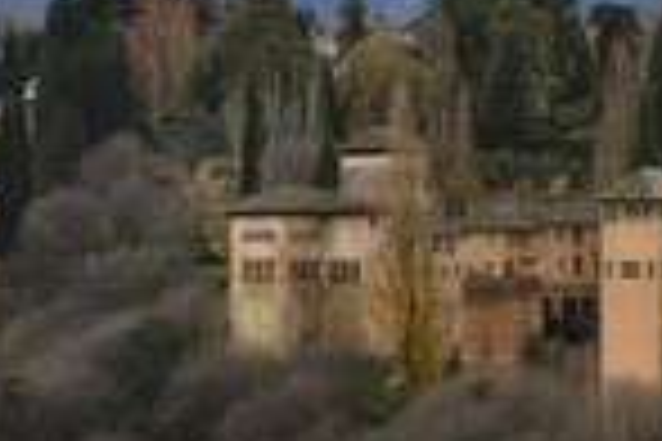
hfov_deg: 6.5
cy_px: 18
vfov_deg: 4.3
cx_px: 522
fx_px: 5866
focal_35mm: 319
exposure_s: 1/160
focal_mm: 112
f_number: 10
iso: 400
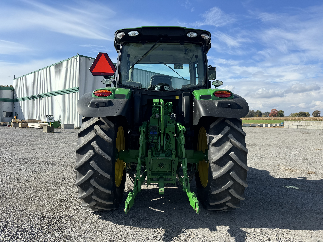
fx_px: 224
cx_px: 162
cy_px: 121
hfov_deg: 71.6
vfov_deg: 56.8
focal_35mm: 24
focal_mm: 6.76
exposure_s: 1/4310
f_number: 1.78
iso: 80
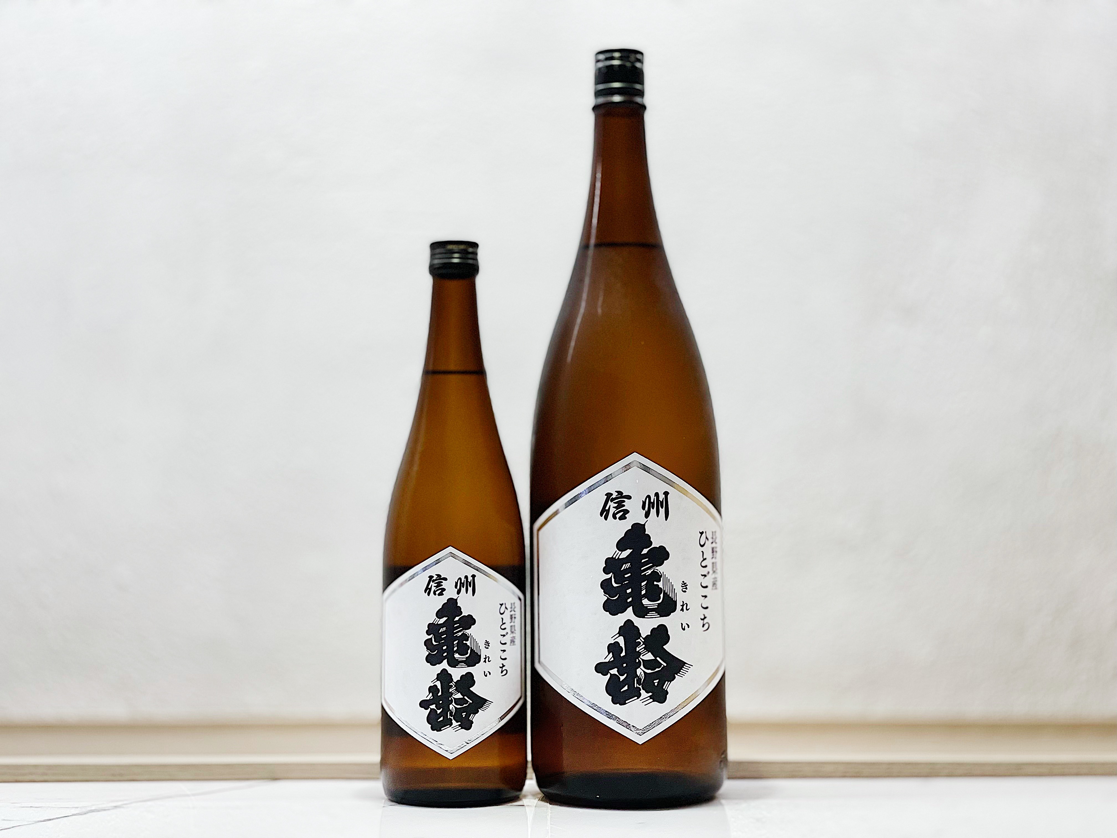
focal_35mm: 52
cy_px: 419
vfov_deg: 28.0
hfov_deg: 36.8
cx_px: 558
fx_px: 1678
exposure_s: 1/100
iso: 50
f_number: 2
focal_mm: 6
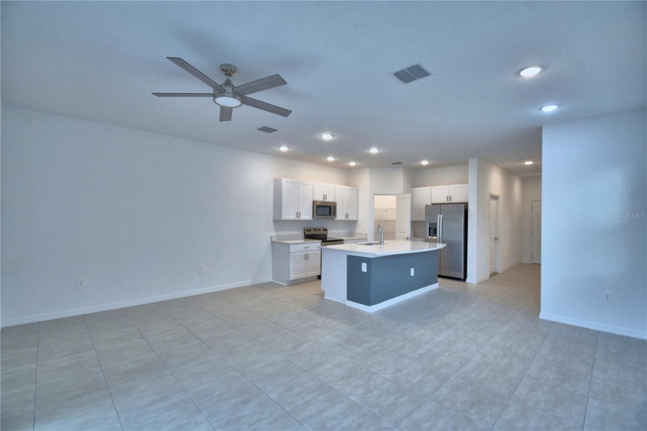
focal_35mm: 15
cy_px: 216
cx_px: 324
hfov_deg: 100.4
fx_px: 270
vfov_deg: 77.3
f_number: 4.5
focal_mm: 10
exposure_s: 1/125
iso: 360
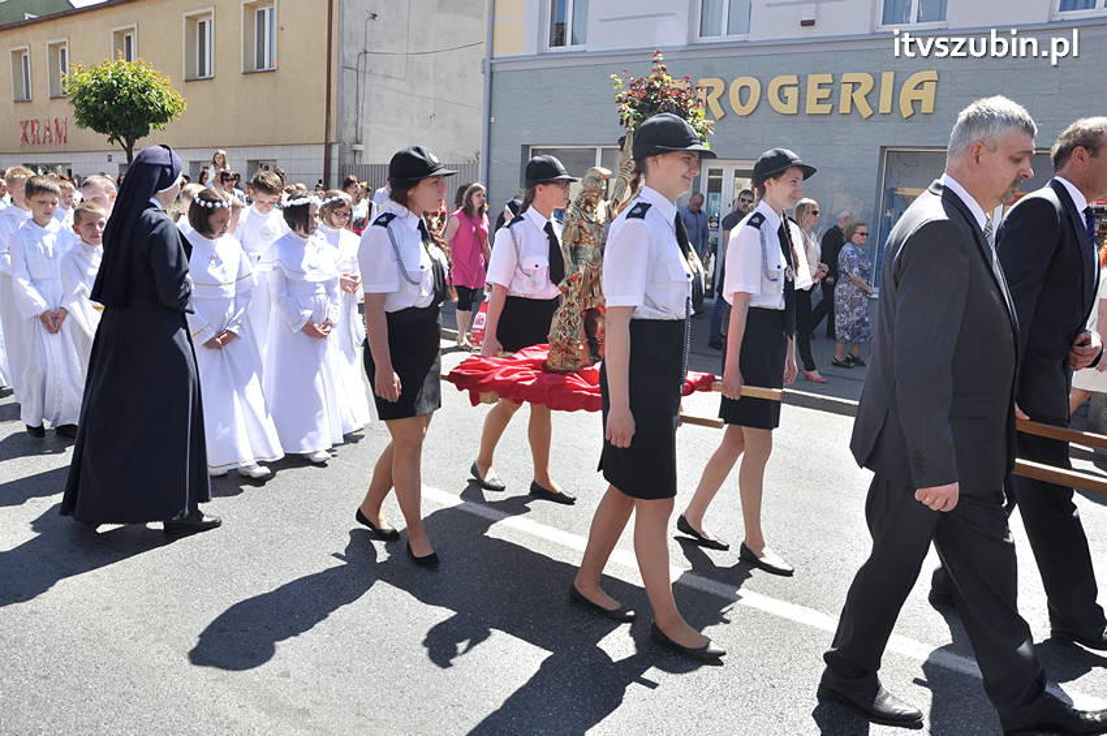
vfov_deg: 47.8
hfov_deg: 67.4
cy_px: 368
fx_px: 829
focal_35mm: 27
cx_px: 554
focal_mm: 18
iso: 400
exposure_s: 1/400
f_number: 10
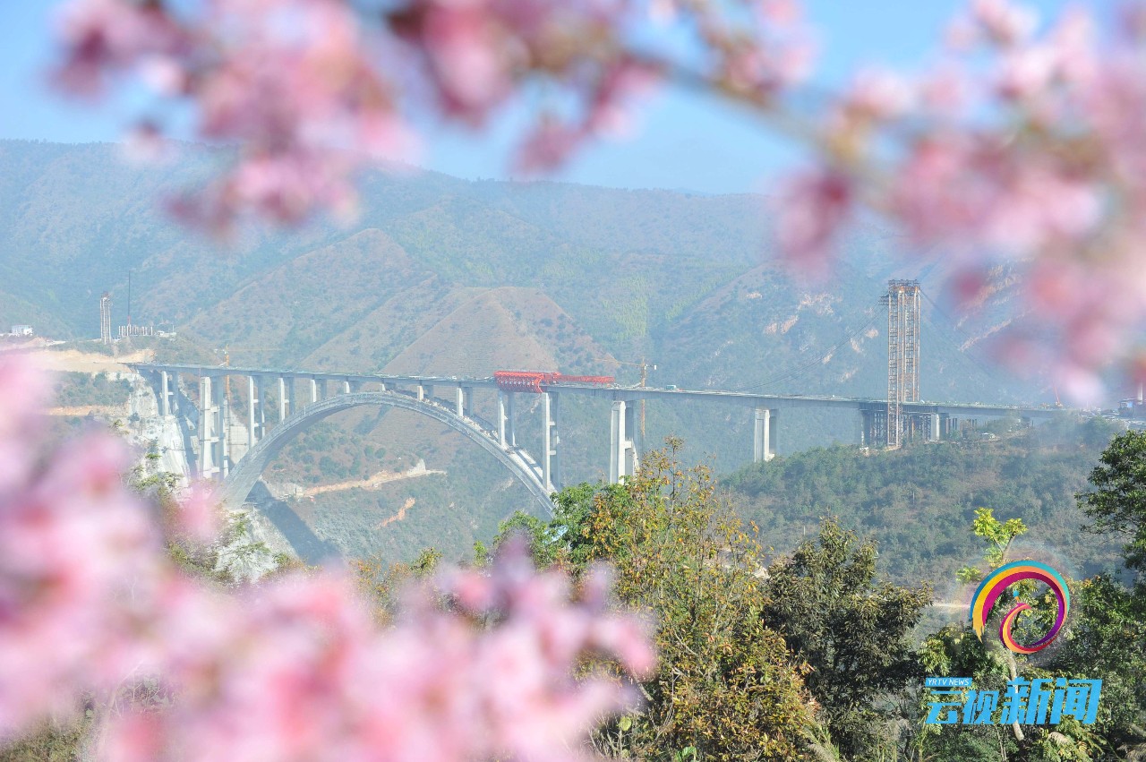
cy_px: 381
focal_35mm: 44
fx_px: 1399
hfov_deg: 44.5
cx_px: 573
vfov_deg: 30.5
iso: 500
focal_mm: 44
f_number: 5
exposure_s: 1/1600
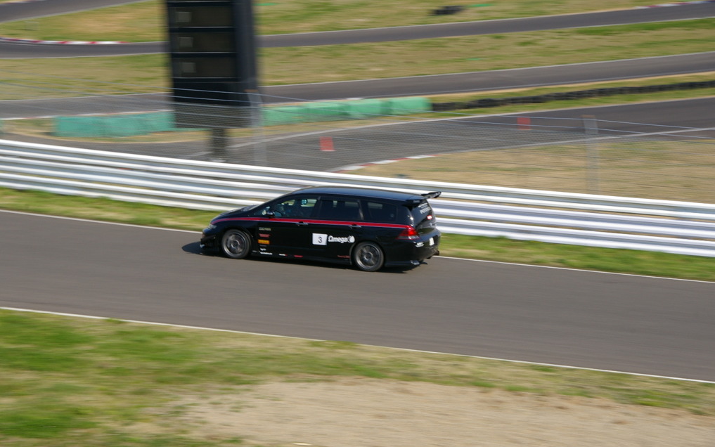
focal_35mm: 120
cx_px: 359
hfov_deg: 17.4
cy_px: 213
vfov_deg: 10.9
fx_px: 2339
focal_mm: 78
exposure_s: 1/125
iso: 200
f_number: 13
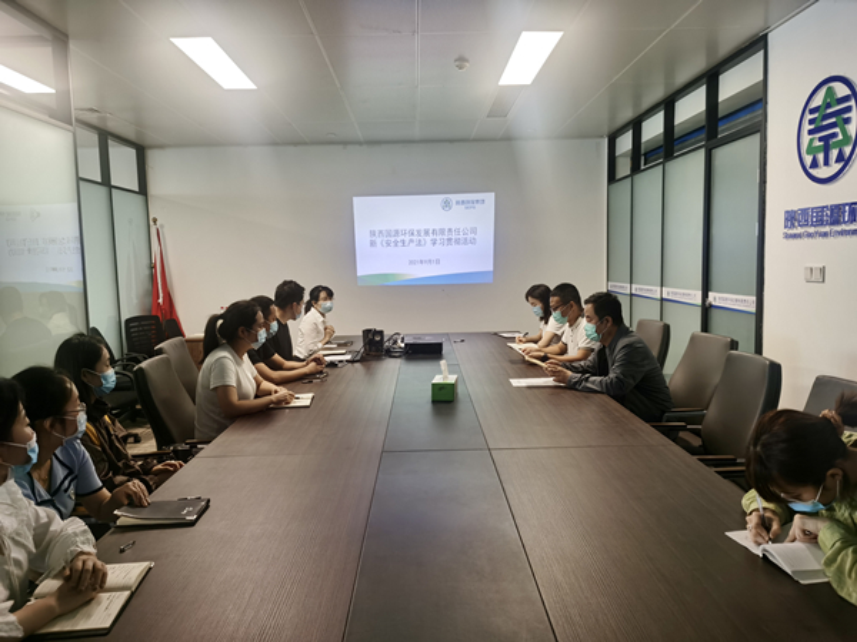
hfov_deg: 65.3
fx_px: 668
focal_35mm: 27
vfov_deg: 51.4
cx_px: 428
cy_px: 321
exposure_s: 1/100
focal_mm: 5.56
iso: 100
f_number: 1.6
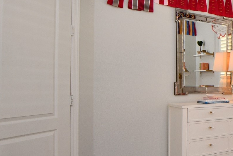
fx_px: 265
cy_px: 81
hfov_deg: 34.6
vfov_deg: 32.6
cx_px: 297
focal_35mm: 41
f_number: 4
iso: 450
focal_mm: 10
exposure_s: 1/60
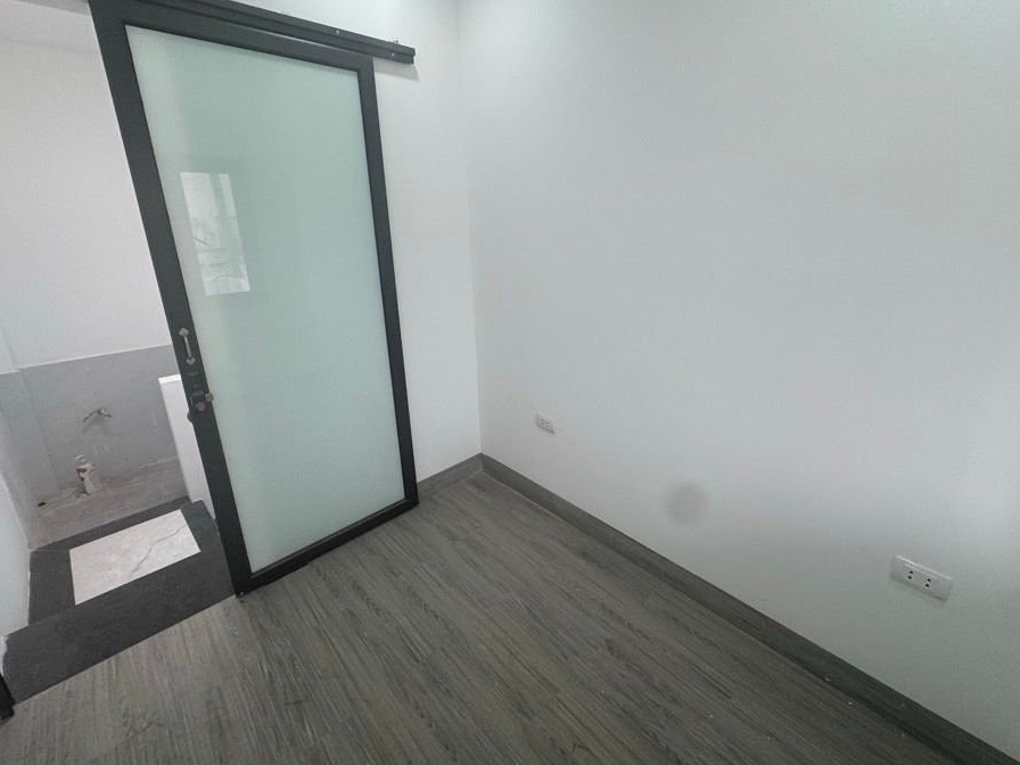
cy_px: 345
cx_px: 549
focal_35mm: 16
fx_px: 471
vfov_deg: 77.9
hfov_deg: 94.3
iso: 125
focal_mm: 2.22
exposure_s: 1/99
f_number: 2.2
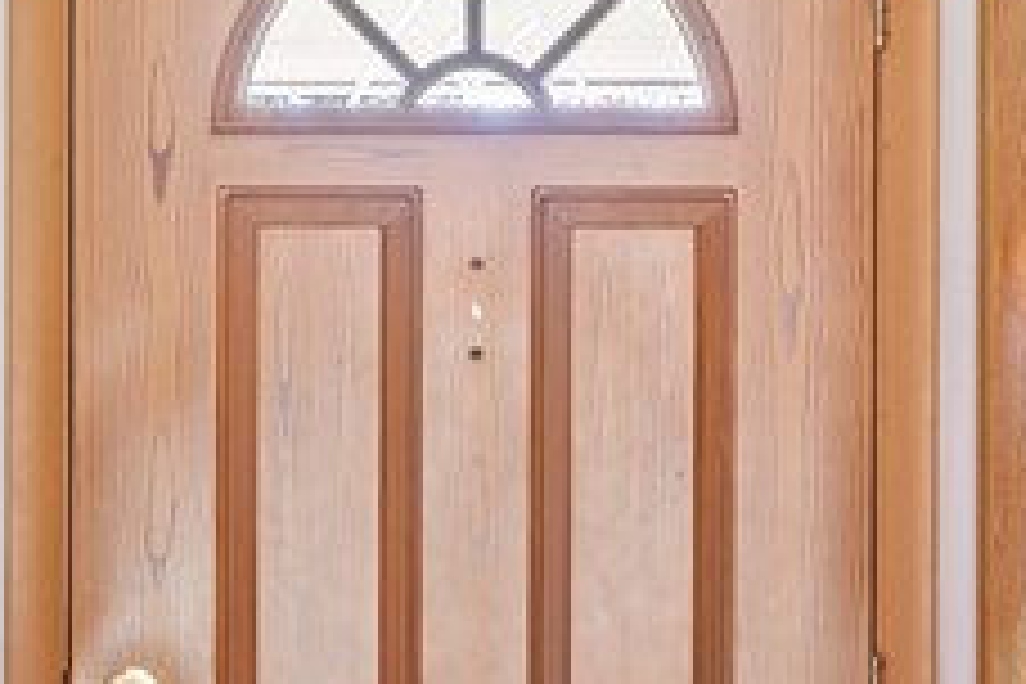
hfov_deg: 14.9
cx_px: 466
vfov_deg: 9.9
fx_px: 3933
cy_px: 479
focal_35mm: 138
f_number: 10
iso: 400
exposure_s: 1.6
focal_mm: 29
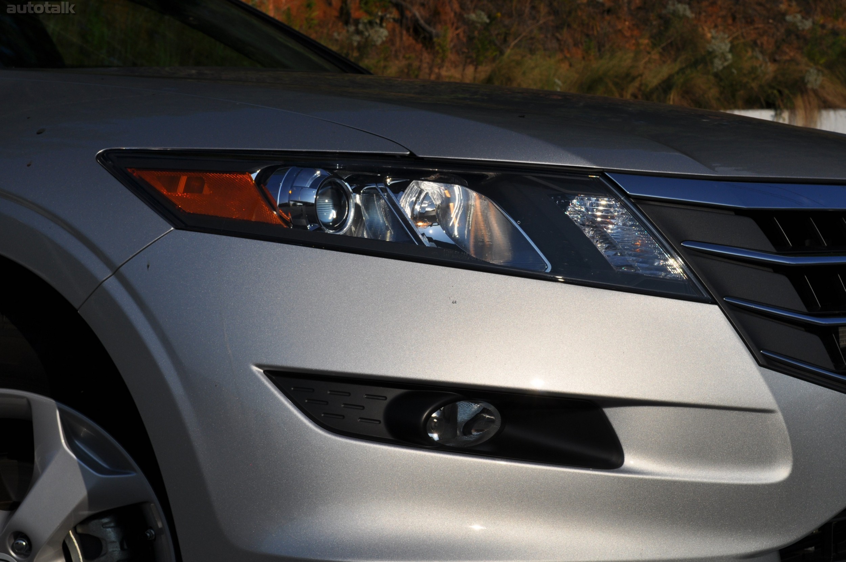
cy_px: 281
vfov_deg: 16.5
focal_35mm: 82
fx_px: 1937
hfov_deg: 24.6
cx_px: 423
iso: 200
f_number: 14
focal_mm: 55
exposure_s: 1/800
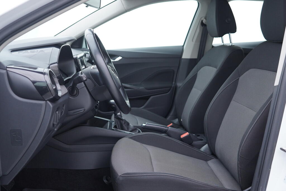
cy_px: 96
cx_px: 143
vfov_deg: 36.9
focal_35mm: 36
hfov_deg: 53.1
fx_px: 286
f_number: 2.8
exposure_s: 1/40
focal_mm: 24
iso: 200
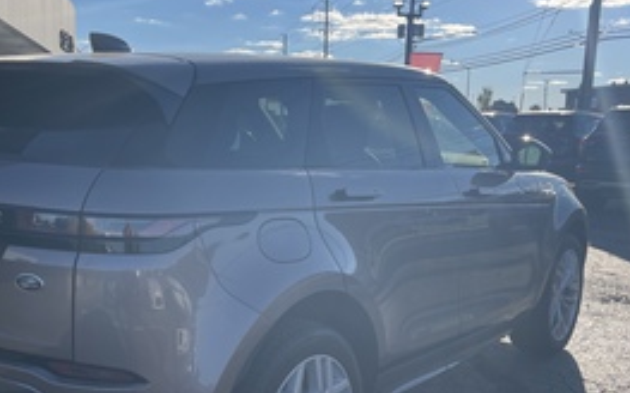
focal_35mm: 44
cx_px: 244
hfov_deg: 45.0
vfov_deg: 29.0
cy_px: 253
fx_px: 755
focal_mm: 4.2
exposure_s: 1/3401
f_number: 1.6
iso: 32
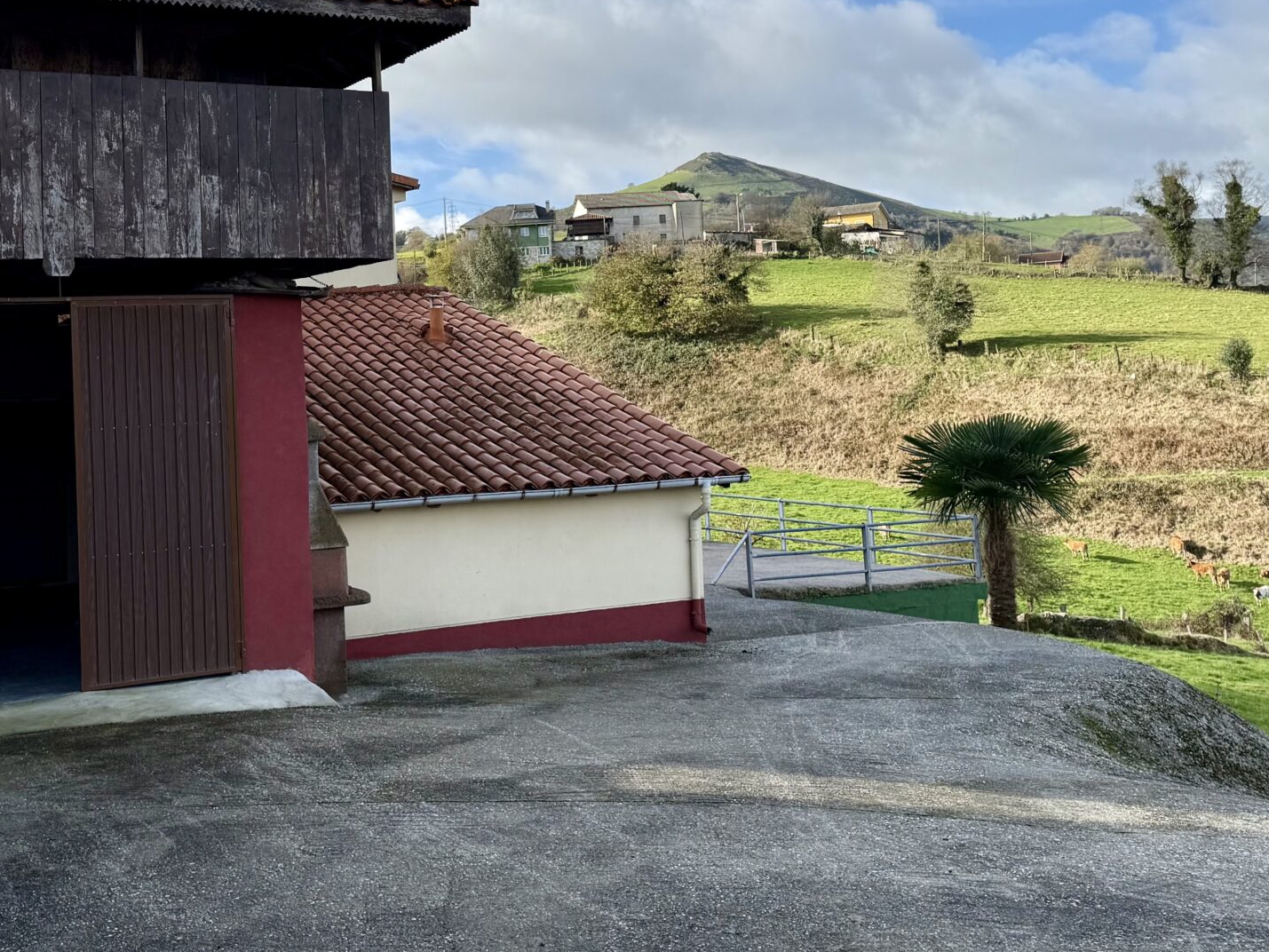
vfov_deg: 33.3
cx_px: 425
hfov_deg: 43.3
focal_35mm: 43
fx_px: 1576
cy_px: 318
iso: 80
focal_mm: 6.76
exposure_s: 1/3953
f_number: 1.78
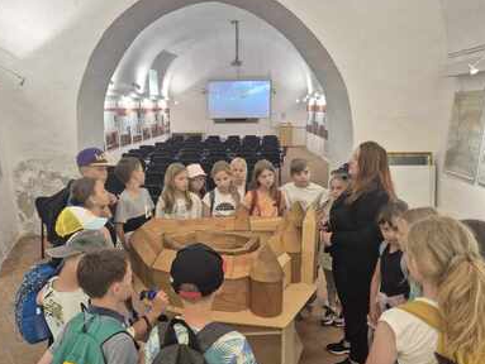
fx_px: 379
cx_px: 227
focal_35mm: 27
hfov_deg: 65.2
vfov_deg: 51.3
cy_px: 202
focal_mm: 5.4
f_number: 1.8
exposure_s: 1/100
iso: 400
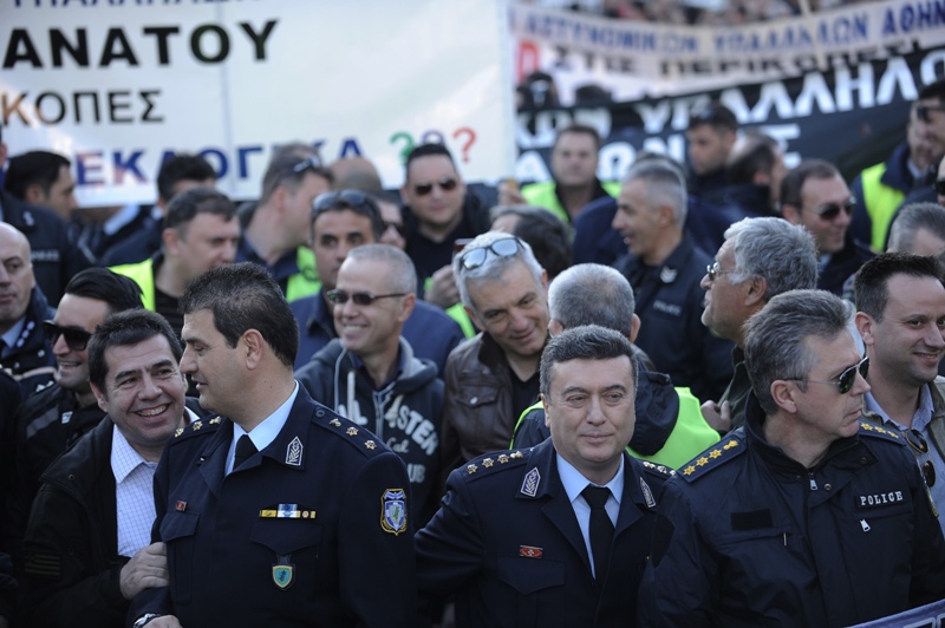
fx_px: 2885
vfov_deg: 12.4
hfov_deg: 18.6
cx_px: 472
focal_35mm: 110
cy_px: 314
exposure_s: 1/400
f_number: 2.8
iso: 400
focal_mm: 110
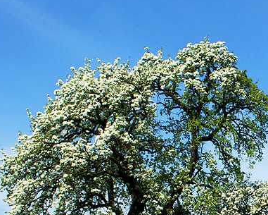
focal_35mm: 106
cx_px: 352
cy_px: 209
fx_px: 841
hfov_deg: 17.0
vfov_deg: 14.3
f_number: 10
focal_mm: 28
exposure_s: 1/500
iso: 200
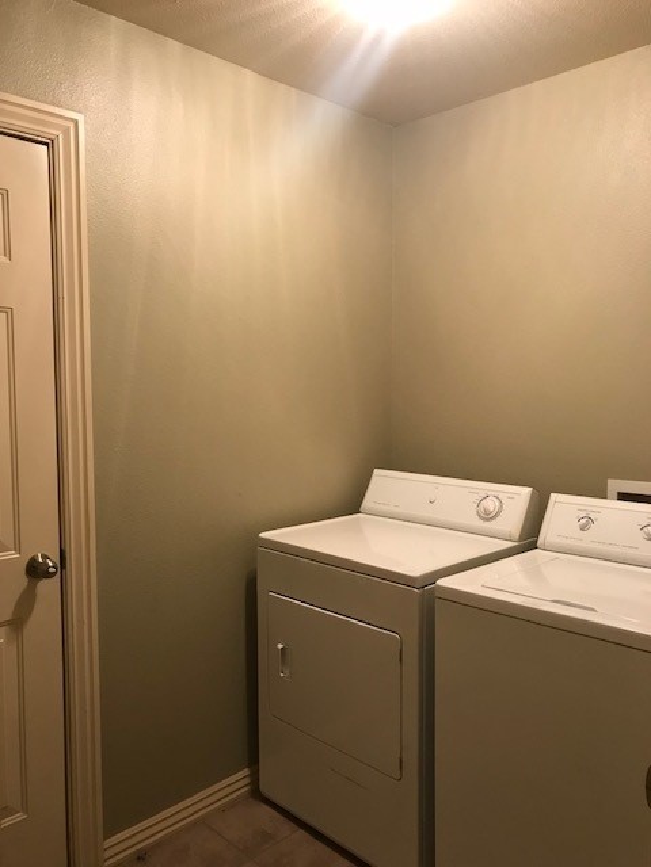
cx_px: 326
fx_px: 702
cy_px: 434
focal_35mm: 28
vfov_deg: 63.4
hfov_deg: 49.7
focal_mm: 3.99
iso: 50
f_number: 1.8
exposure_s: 1/15
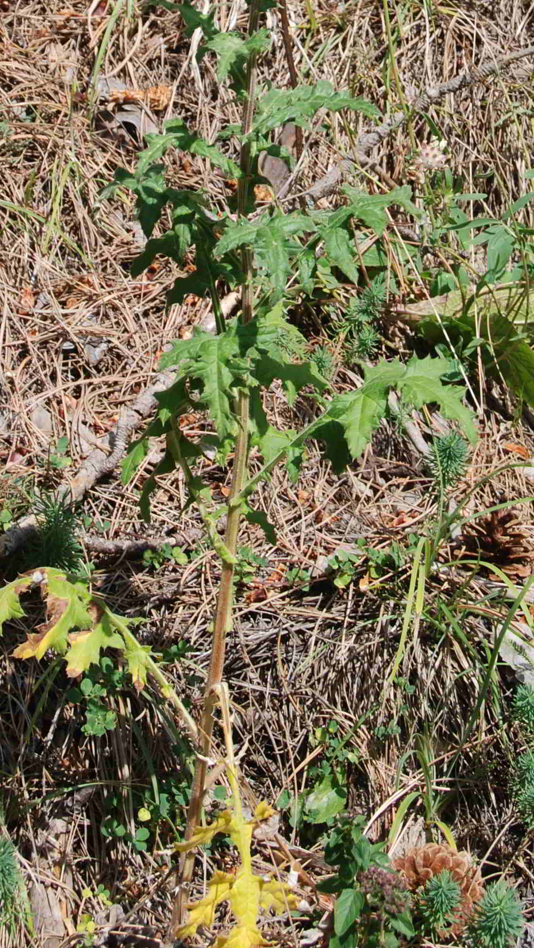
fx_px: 2643
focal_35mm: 105
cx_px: 280
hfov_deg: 11.5
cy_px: 64
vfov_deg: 19.9
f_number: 7.1
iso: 100
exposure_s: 1/200
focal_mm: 34
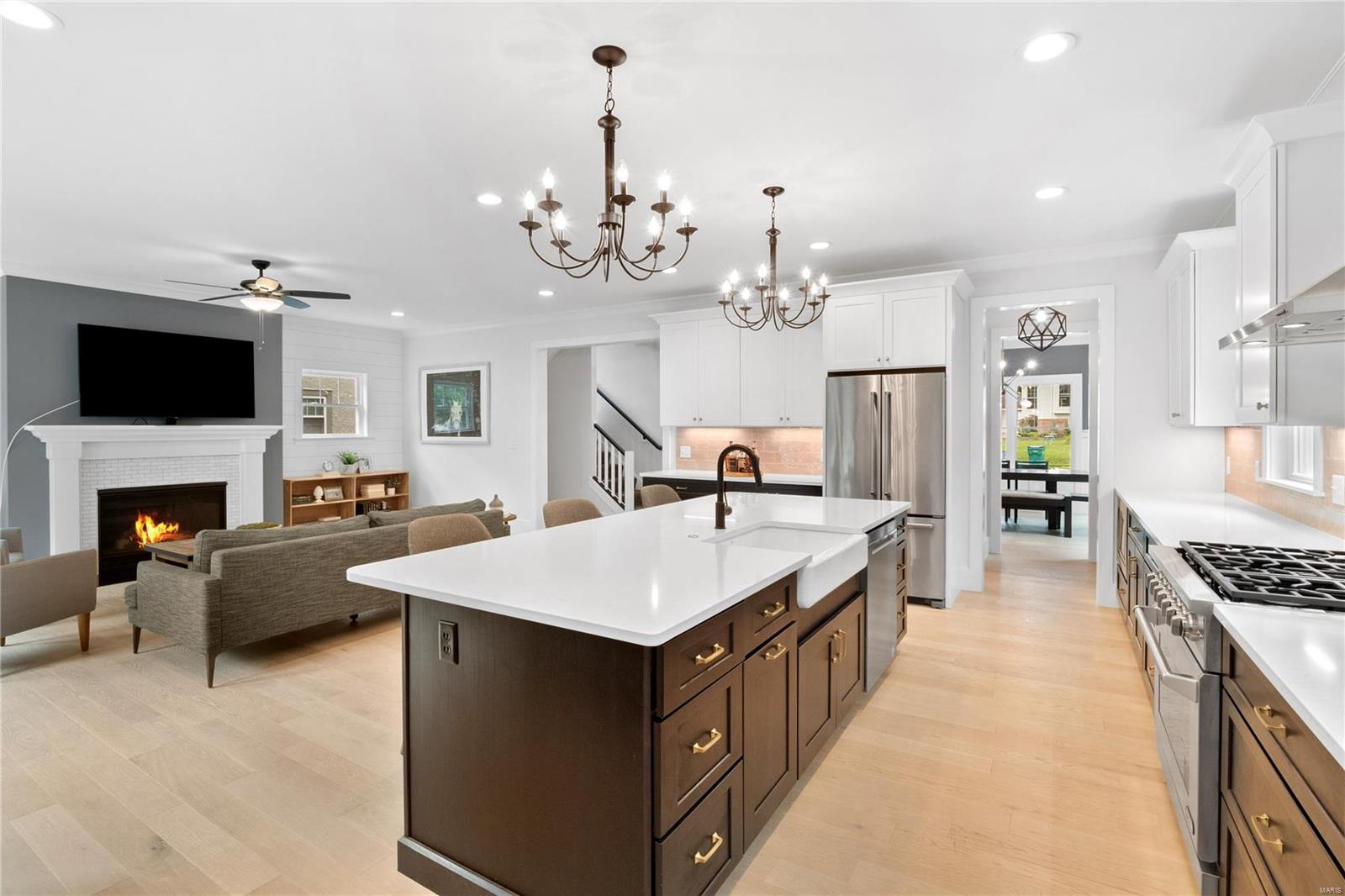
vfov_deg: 73.7
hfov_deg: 96.7
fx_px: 598
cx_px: 672
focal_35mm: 16
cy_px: 448
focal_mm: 8
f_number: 8
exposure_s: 1/6
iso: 400
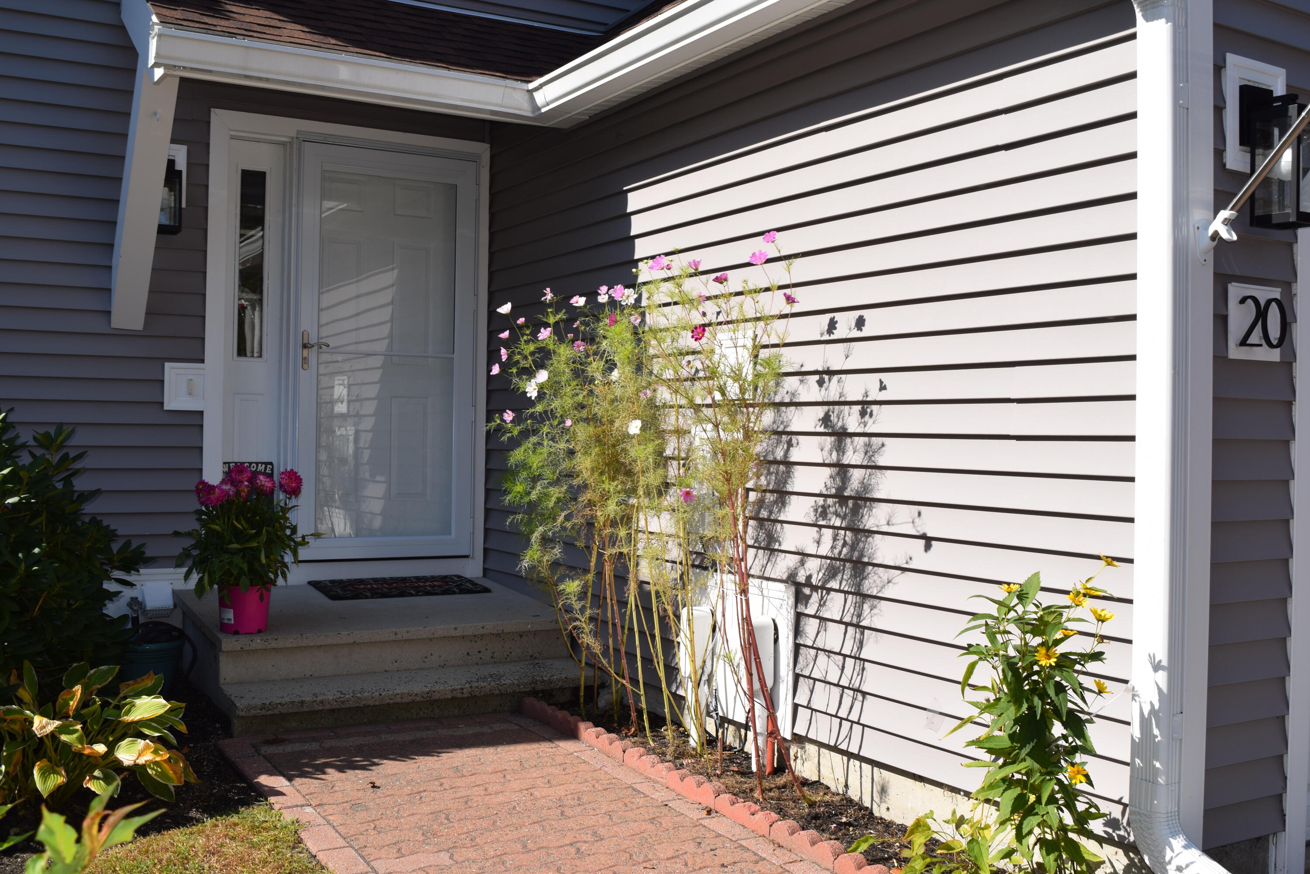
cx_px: 655
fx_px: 1310
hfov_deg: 53.1
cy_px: 437
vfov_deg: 36.9
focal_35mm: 36
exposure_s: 1/200
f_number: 10
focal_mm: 24
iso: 100
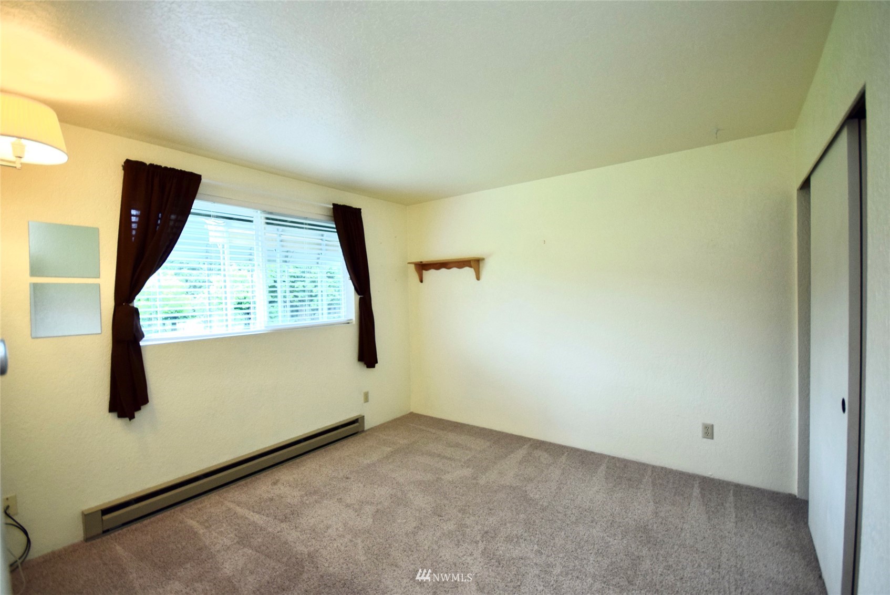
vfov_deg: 77.4
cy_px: 298
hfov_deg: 100.4
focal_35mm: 15
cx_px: 445
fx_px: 371
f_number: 4
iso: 800
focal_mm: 10
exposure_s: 1/60
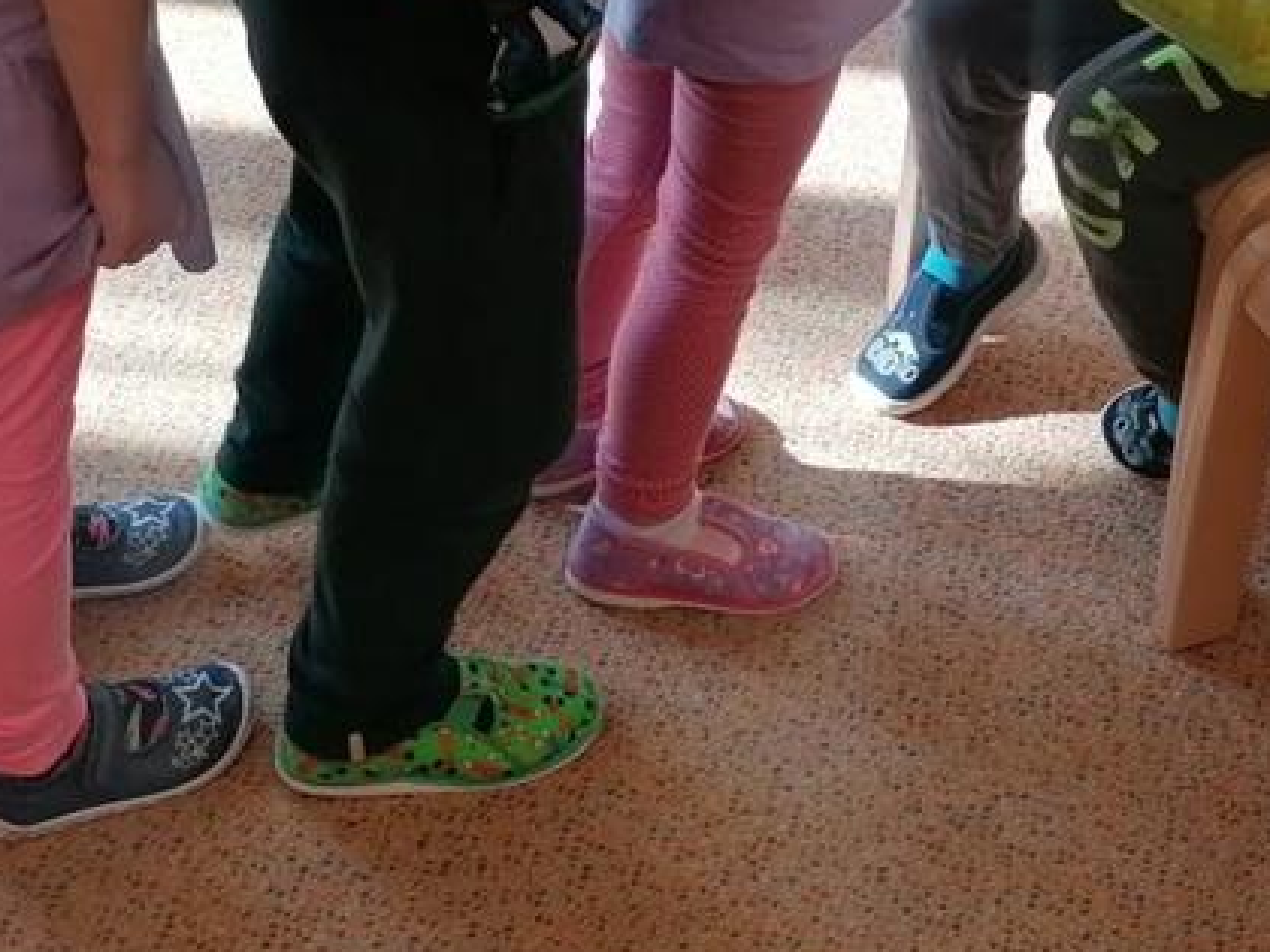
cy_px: -302
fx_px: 3155
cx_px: 647
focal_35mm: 86
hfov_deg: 22.8
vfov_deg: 16.2
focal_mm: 4.75
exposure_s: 1/100
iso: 64
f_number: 1.8
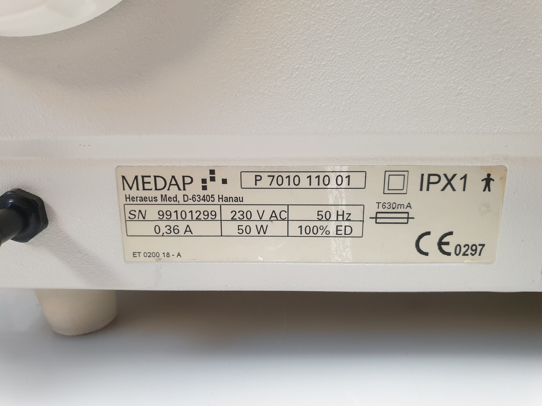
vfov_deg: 53.1
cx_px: 271
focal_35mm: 26
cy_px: 203
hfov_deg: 67.3
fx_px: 407
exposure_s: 1/50
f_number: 2.4
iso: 200
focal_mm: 4.3
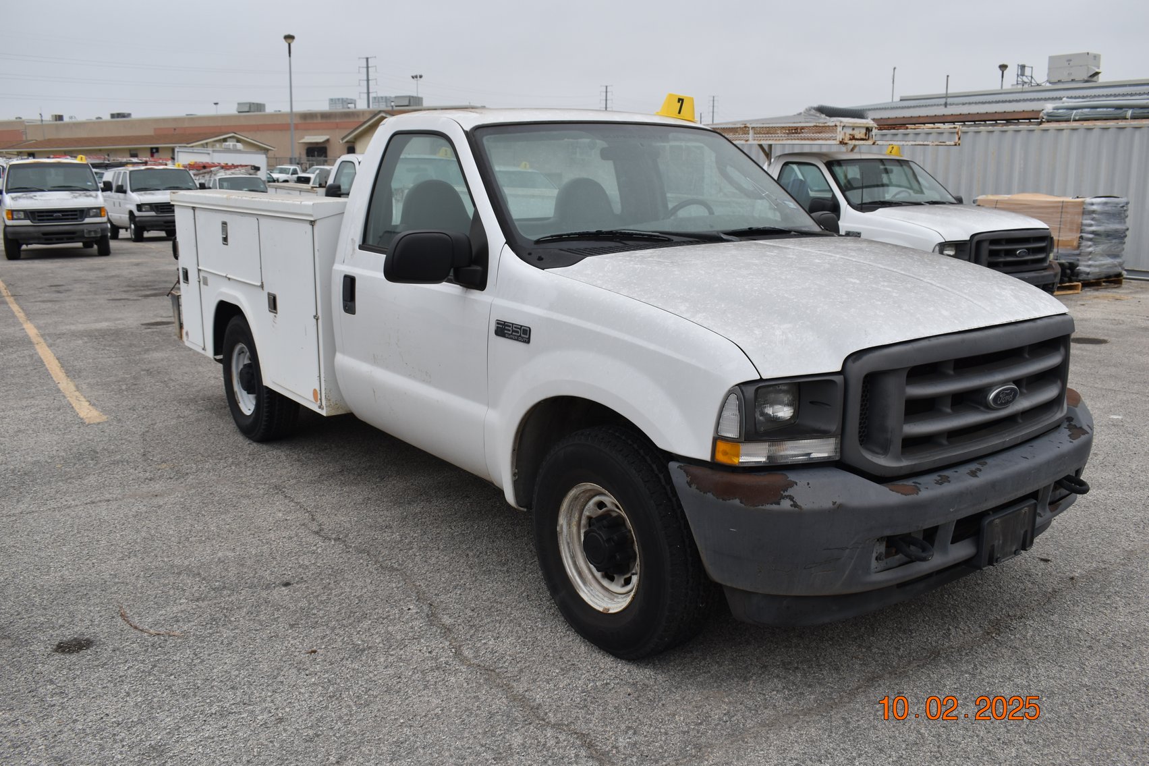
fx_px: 1005
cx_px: 574
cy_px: 383
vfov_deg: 41.7
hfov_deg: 59.5
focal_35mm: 32
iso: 200
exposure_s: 1/250
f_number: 7.1
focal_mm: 21
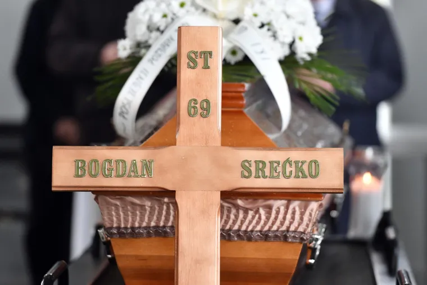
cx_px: 214
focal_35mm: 200
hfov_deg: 10.3
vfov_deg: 6.9
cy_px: 142
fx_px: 2373
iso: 2500
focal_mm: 200
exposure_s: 1/200
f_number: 4.5
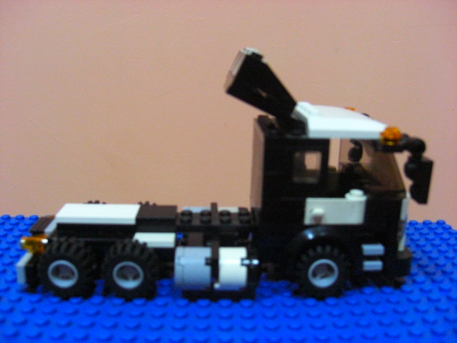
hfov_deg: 49.0
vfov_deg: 37.7
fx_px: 502
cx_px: 228
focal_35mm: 38
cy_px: 172
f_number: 2.8
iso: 800
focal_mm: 7.9
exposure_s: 1/20
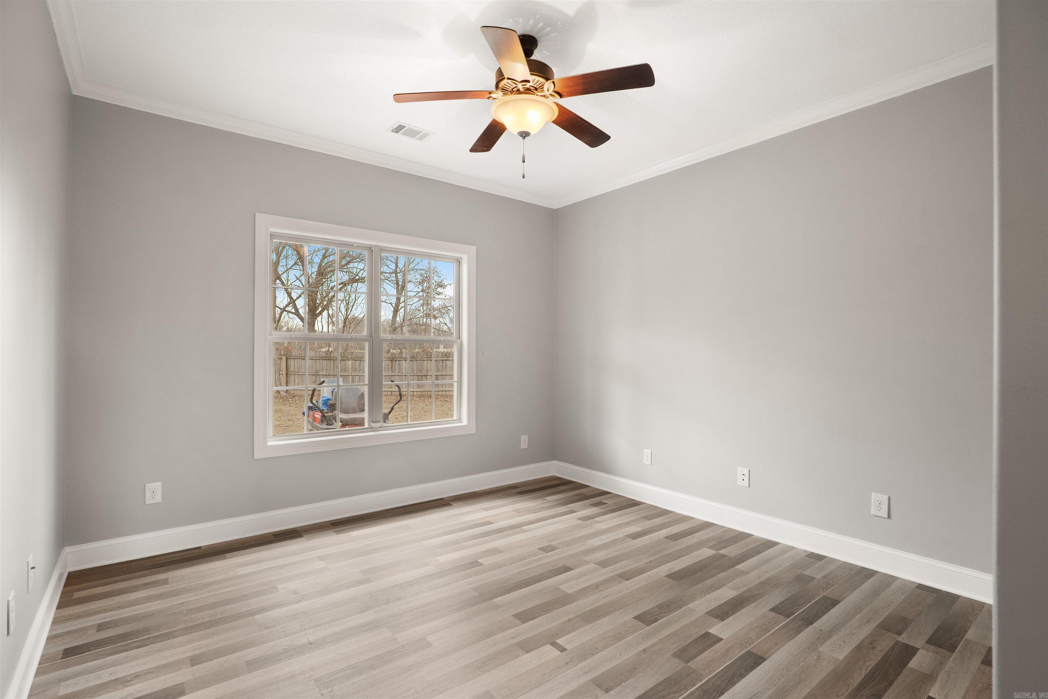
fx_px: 466
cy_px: 350
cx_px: 524
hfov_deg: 96.7
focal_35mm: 16
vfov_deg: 73.7
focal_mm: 16
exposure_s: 1/10
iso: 1250
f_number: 6.3
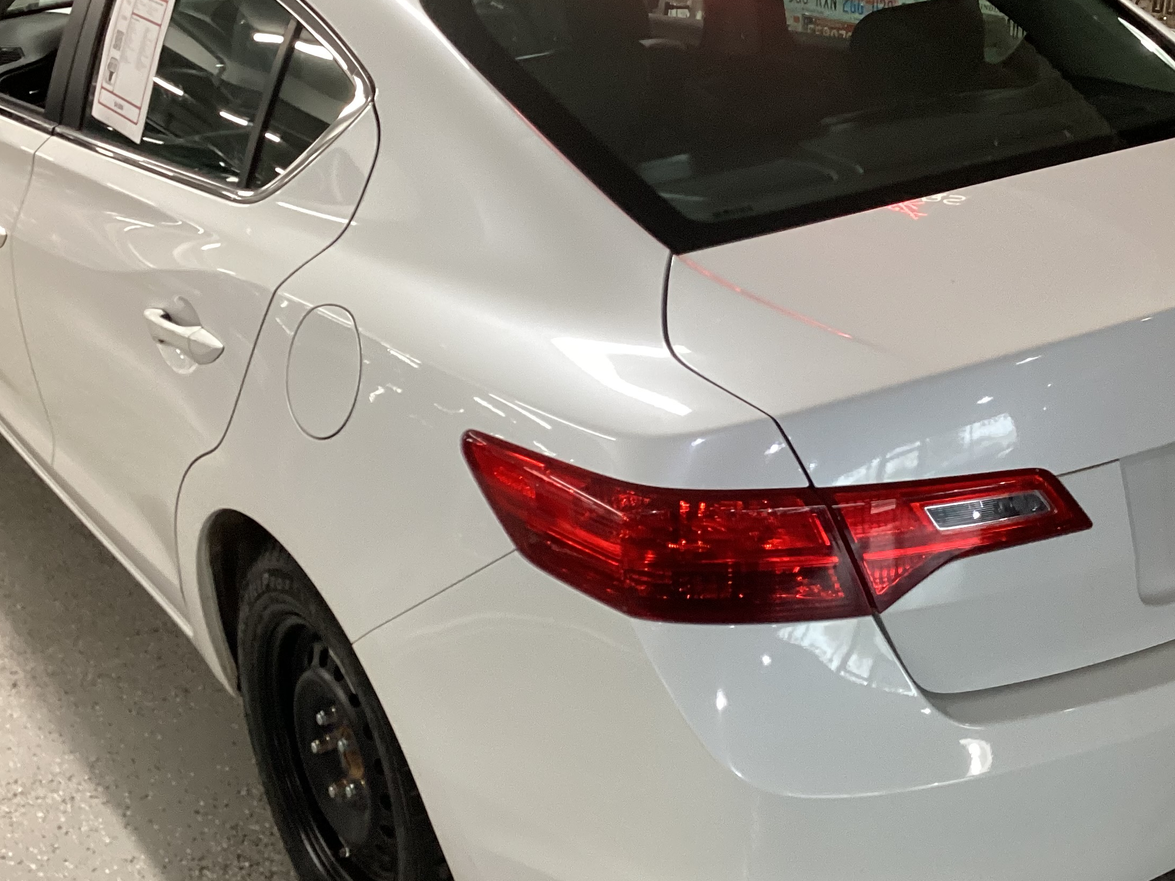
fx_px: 1561
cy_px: 435
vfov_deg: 31.5
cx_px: 690
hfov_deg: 41.1
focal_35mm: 46
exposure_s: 1/60
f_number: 2.4
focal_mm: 3.3
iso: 200
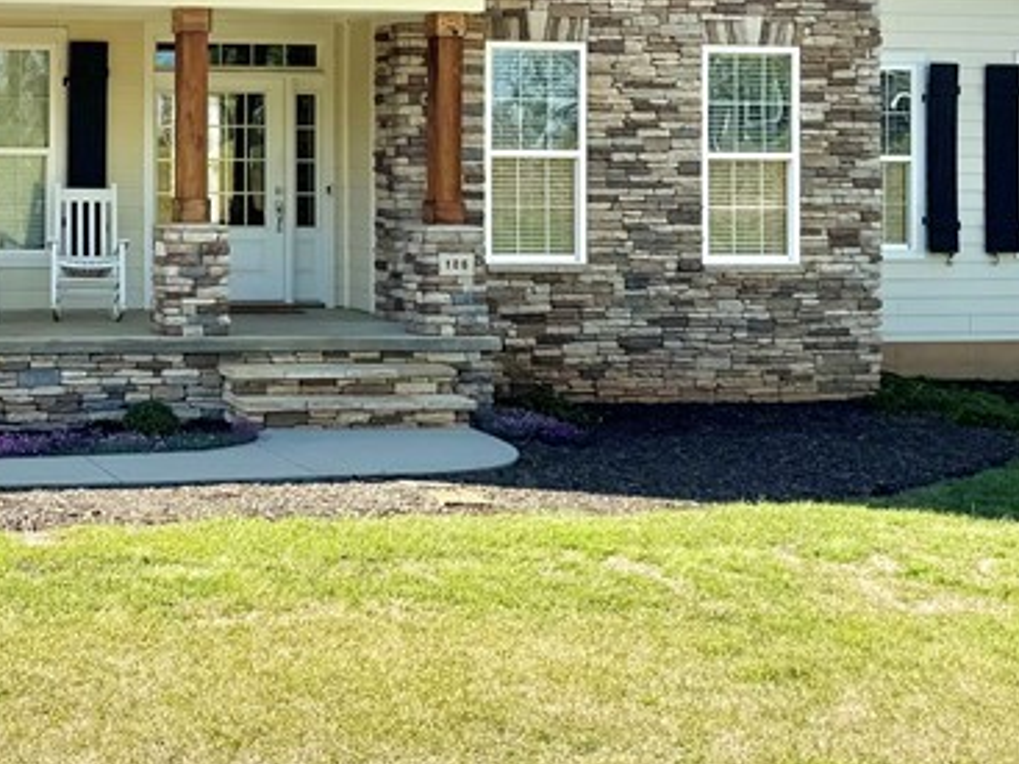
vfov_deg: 21.6
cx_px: 6
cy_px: 125
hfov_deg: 27.4
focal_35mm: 67
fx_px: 1972
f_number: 1.78
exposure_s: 1/2833
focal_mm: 6.76
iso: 80
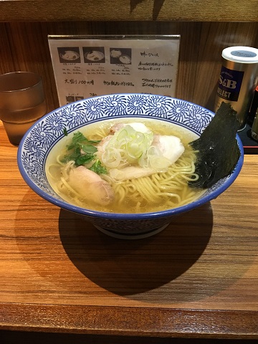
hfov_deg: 48.2
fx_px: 288
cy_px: 172
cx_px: 129
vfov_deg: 61.7
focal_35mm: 29
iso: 200
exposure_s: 1/24
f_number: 2.2
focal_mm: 4.15
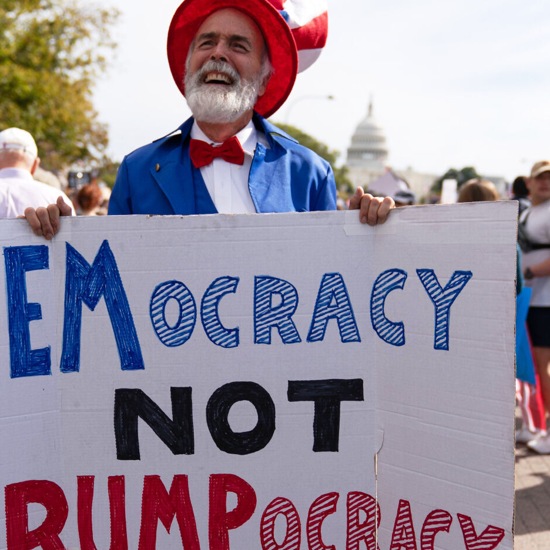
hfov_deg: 35.1
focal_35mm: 48
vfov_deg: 35.3
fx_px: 863
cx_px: 202
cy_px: 302
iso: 100
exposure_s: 1/2500
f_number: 2.8
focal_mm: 30
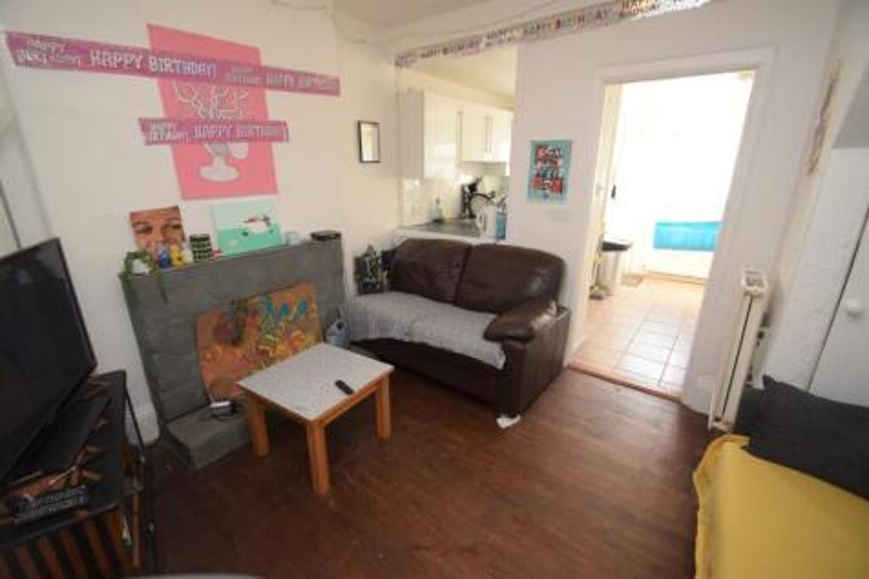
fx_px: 362
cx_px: 434
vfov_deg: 77.3
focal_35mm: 15
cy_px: 290
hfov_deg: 100.4
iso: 800
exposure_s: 1/80
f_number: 4.5
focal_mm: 10
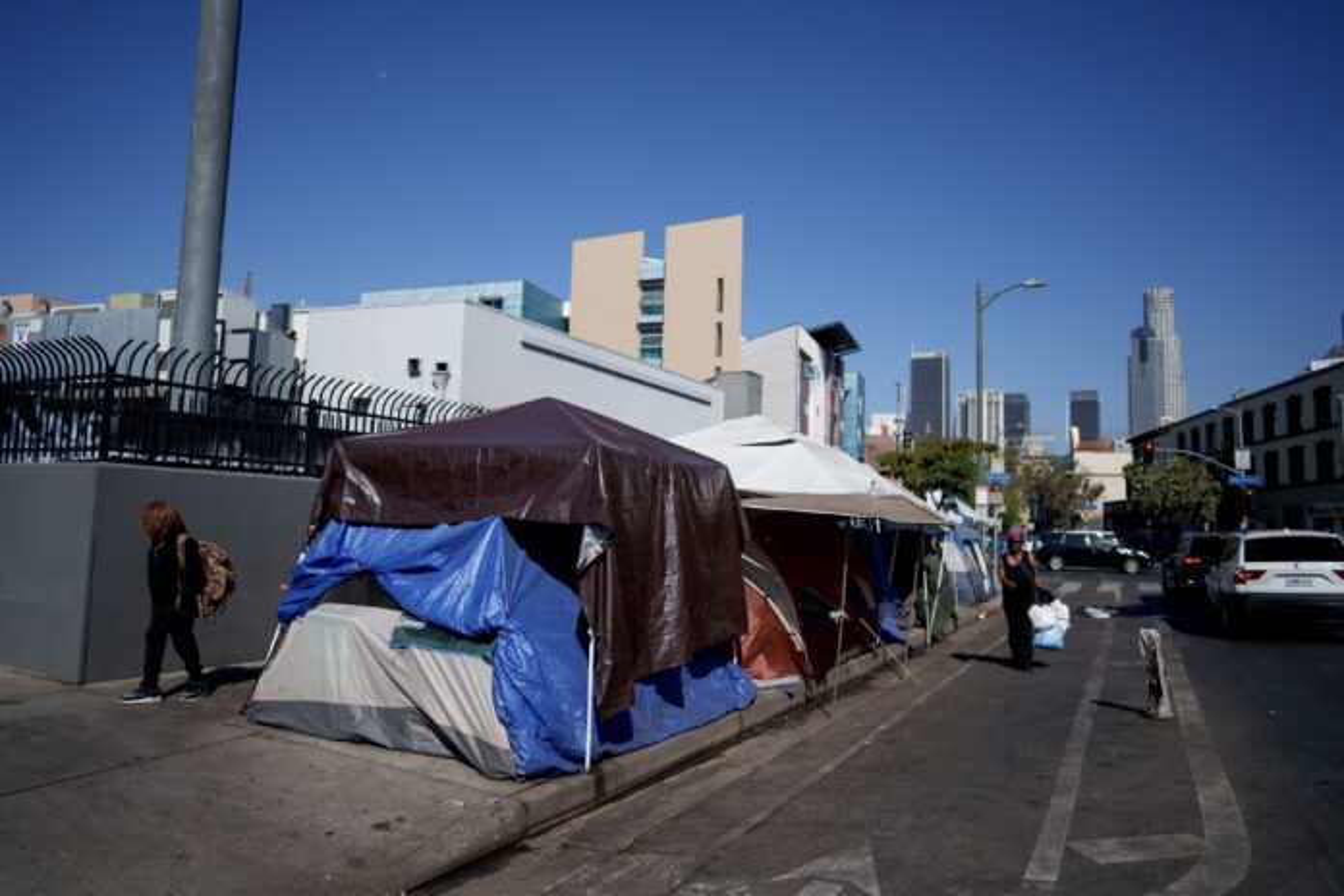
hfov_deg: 73.7
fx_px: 896
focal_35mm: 24
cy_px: 448
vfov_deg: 53.1
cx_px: 672
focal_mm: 24
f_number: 1.4
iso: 50
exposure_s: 1/8000
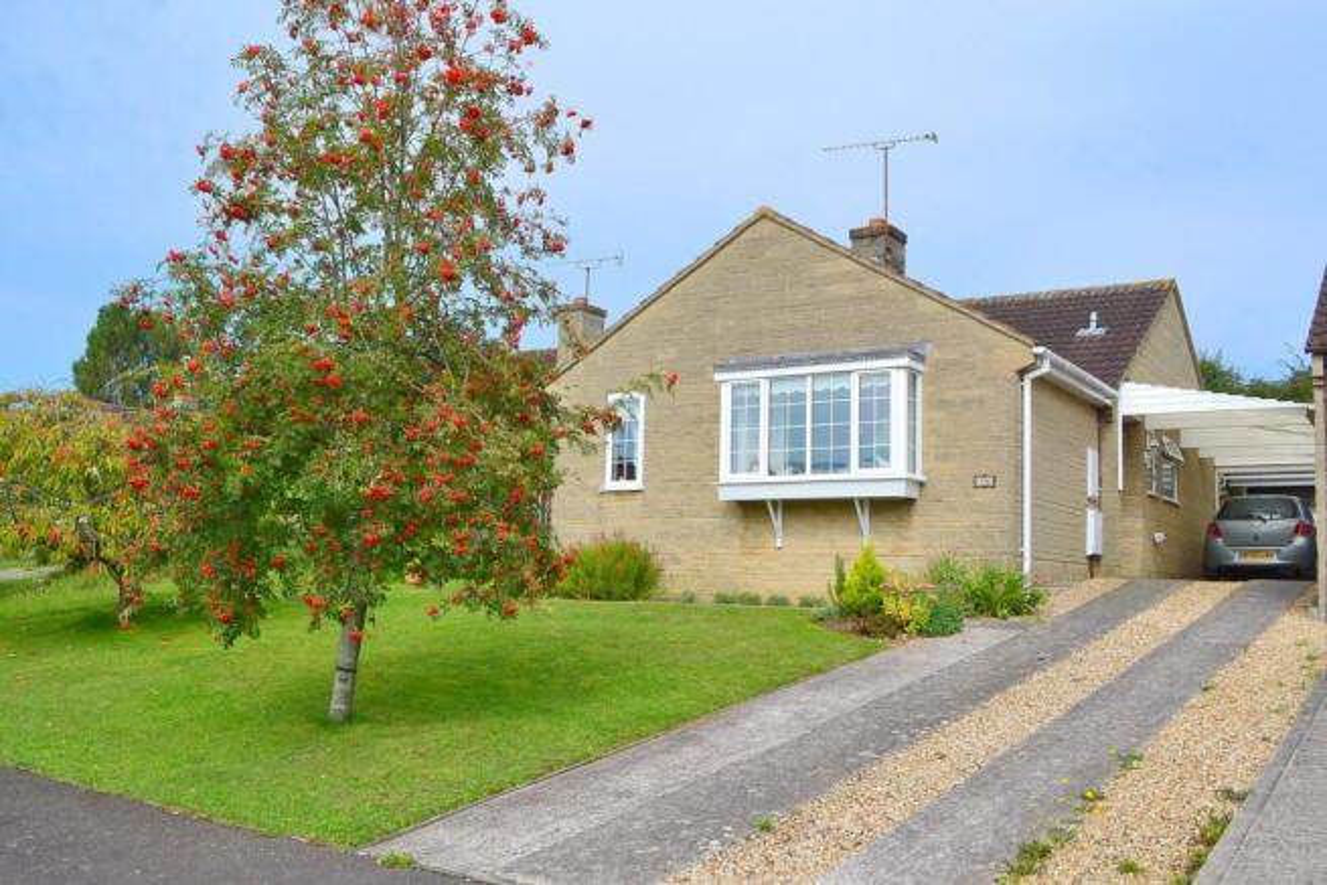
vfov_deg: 40.0
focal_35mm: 33
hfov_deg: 57.2
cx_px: 664
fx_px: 1217
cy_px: 442
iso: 360
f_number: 11
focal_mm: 22
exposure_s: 1/500
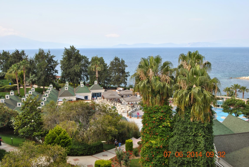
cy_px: 84
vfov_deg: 37.0
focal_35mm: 36
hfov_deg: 53.1
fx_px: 249
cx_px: 124
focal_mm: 24
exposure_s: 1/200
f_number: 5.6
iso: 100
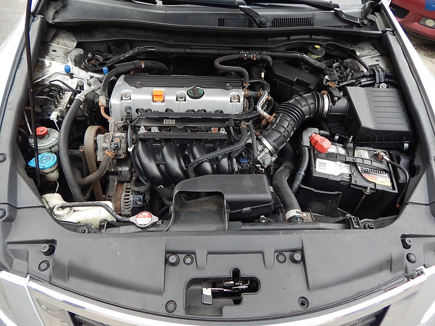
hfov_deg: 73.9
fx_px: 289
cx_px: 218
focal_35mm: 23
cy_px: 163
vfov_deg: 58.9
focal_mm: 4
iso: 125
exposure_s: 1/40
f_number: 3
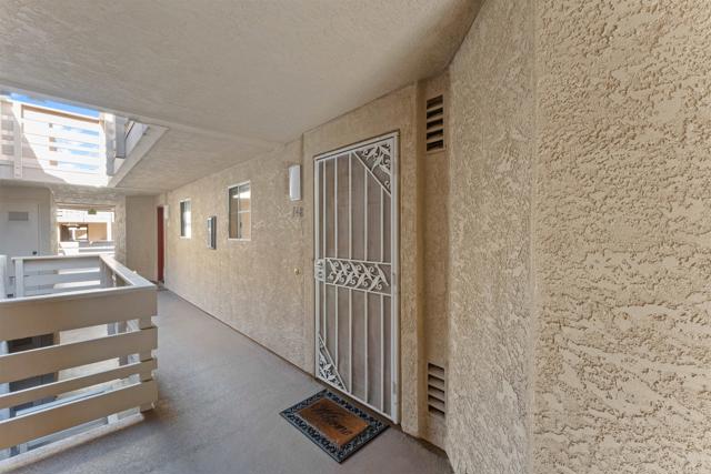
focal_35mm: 15
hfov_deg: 100.4
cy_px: 237
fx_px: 296
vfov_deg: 77.4
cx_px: 356
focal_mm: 15
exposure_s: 1/3
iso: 640
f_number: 11
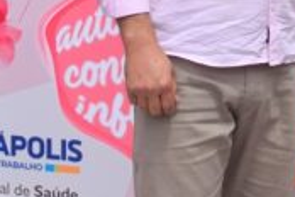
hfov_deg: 16.4
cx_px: 426
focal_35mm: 115
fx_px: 942
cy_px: -164
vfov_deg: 11.1
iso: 200
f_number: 9
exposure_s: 1/320
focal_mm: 18
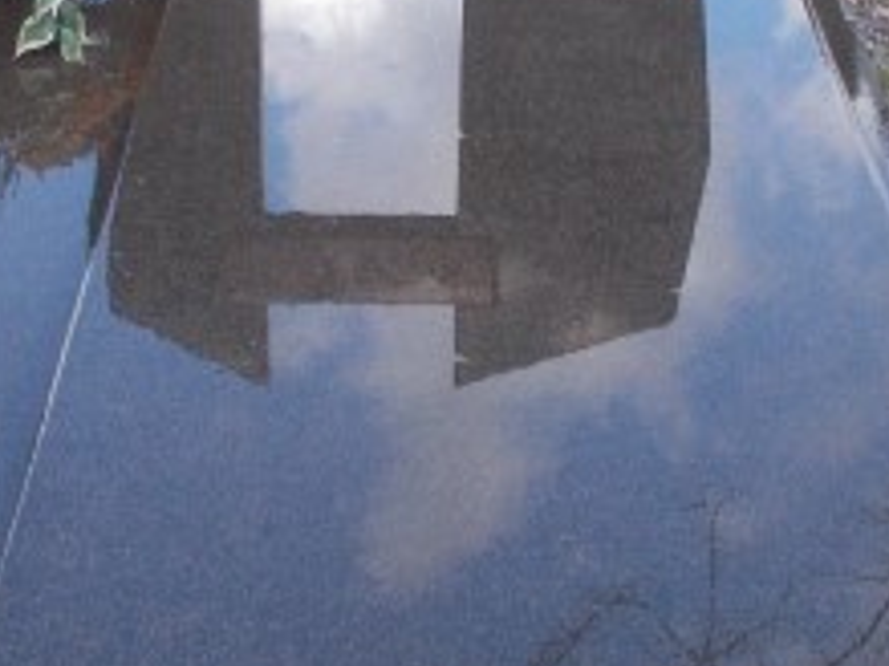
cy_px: 134
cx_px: 463
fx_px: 1951
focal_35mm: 76
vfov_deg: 19.2
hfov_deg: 25.7
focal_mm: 4.6
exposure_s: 1/250
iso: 160
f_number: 3.2
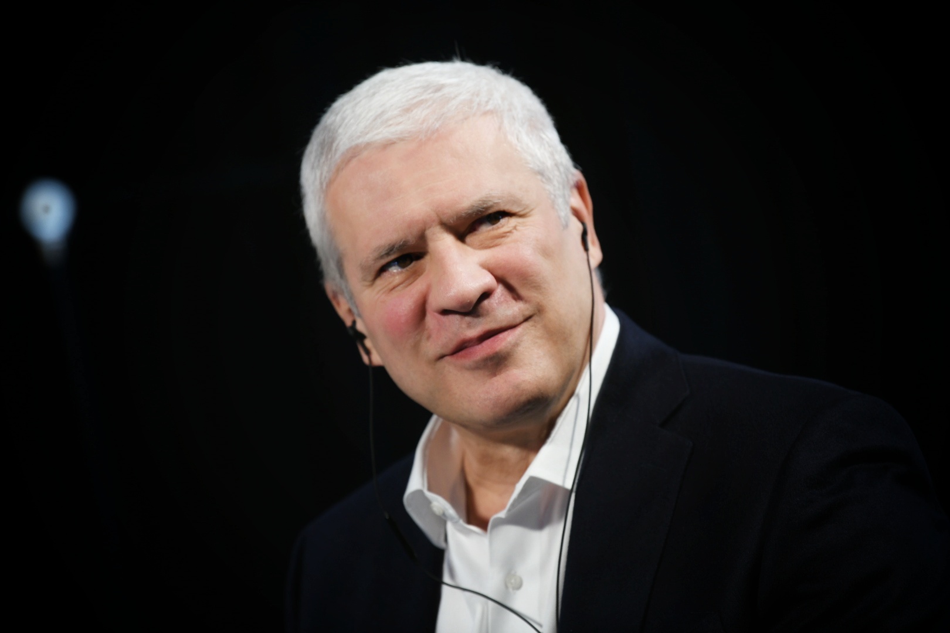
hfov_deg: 10.3
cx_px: 475
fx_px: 5277
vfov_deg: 6.9
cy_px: 316
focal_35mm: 200
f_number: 4
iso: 1000
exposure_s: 1/200
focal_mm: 200
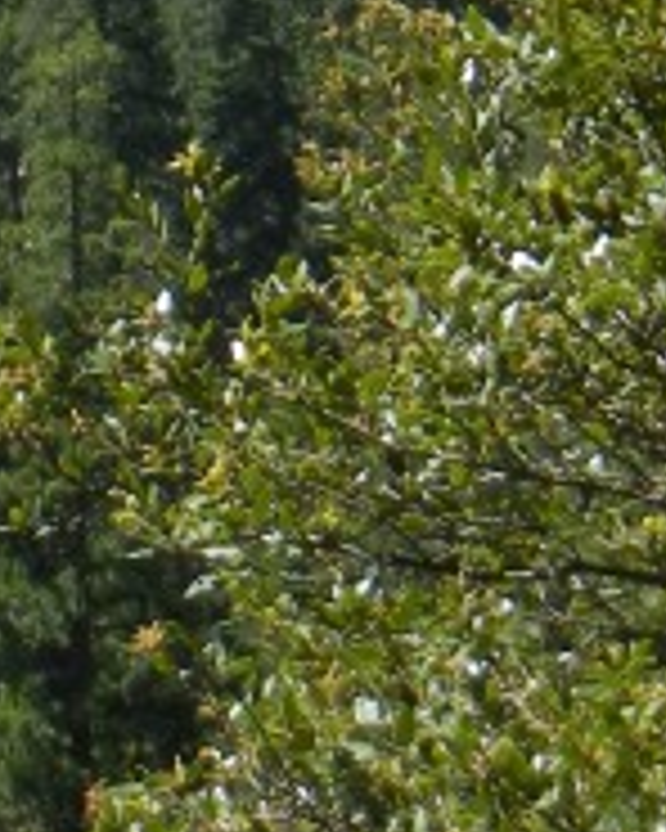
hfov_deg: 3.7
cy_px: -1111
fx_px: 10250
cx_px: -378
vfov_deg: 4.6
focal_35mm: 416
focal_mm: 13.9
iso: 160
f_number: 4.3
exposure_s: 1/576
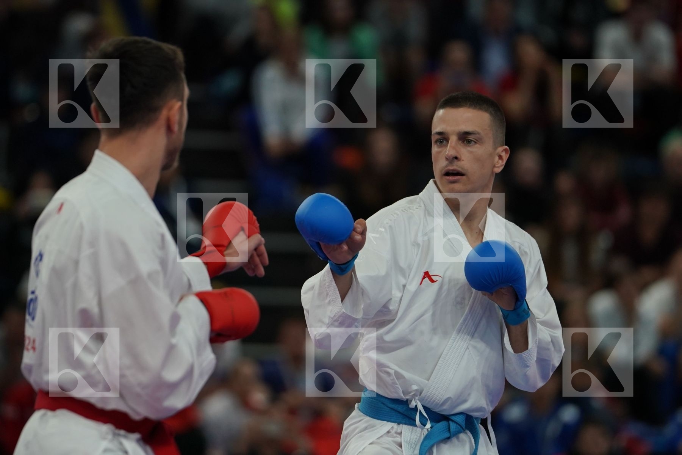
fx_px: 5683
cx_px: 341
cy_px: 228
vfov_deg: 4.6
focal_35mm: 300
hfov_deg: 6.9
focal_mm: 200
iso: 1000
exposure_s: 1/1000
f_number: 2.8
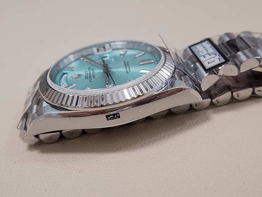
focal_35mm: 54
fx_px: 409
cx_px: 131
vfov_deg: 27.0
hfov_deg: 35.5
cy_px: 98
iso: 160
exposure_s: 1/100
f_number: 1.8
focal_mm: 4.75
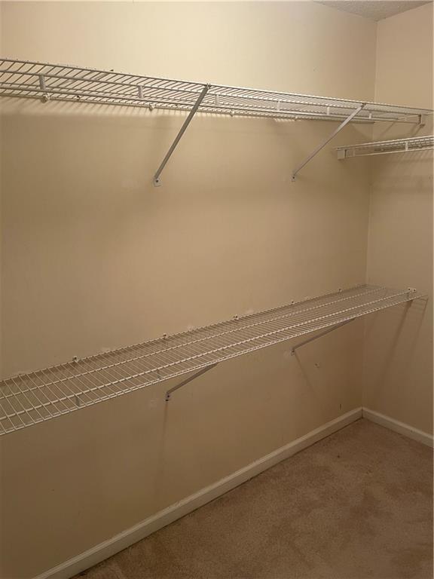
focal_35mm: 26
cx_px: 217
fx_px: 435
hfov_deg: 53.1
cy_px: 290
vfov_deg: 67.3
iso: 200
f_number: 1.6
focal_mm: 4.2
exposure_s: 1/60
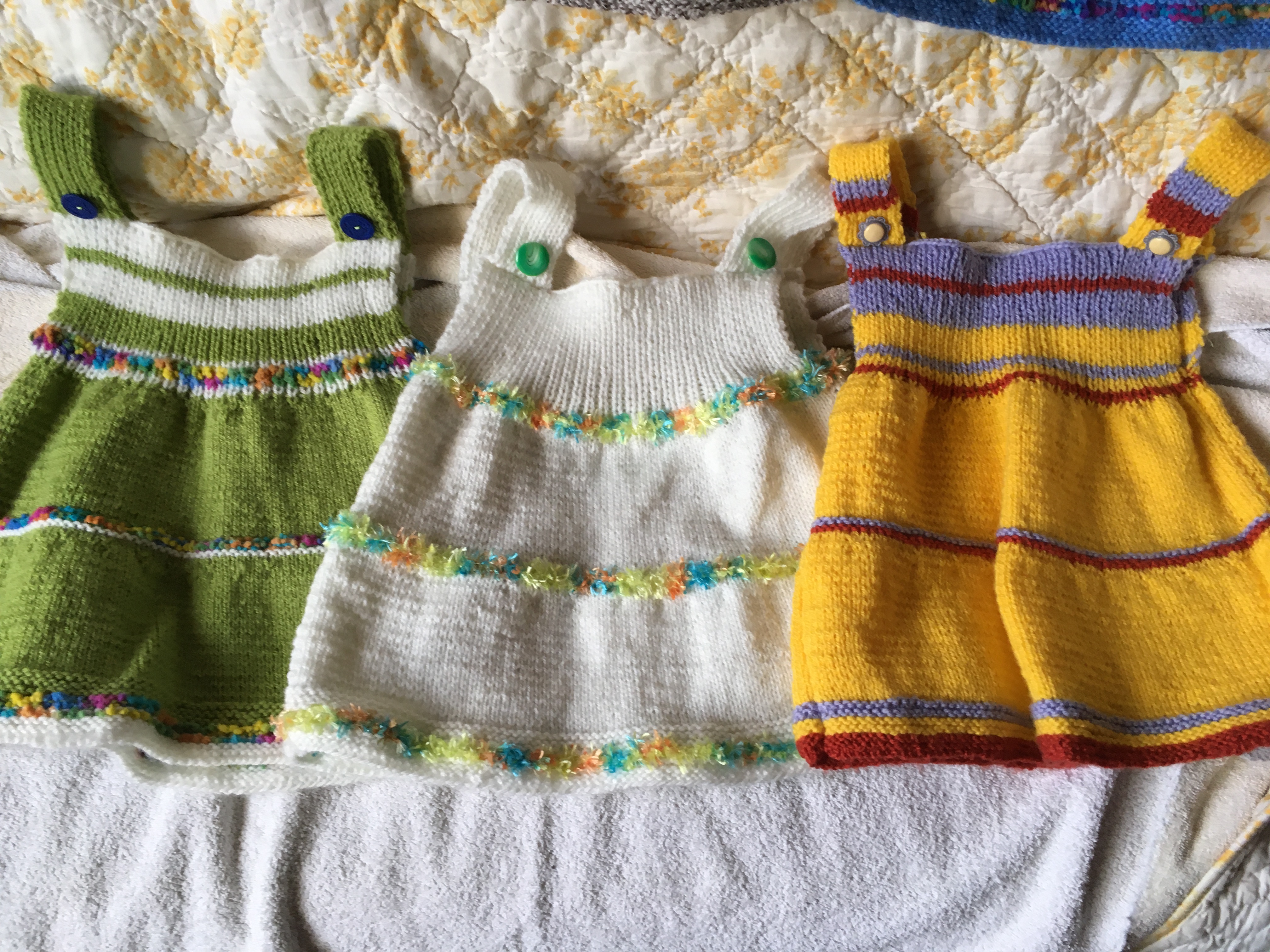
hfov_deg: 61.7
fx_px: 1064
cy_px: 476
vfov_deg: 48.2
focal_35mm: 29
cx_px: 635
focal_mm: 4.15
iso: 64
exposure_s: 1/33
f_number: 2.2
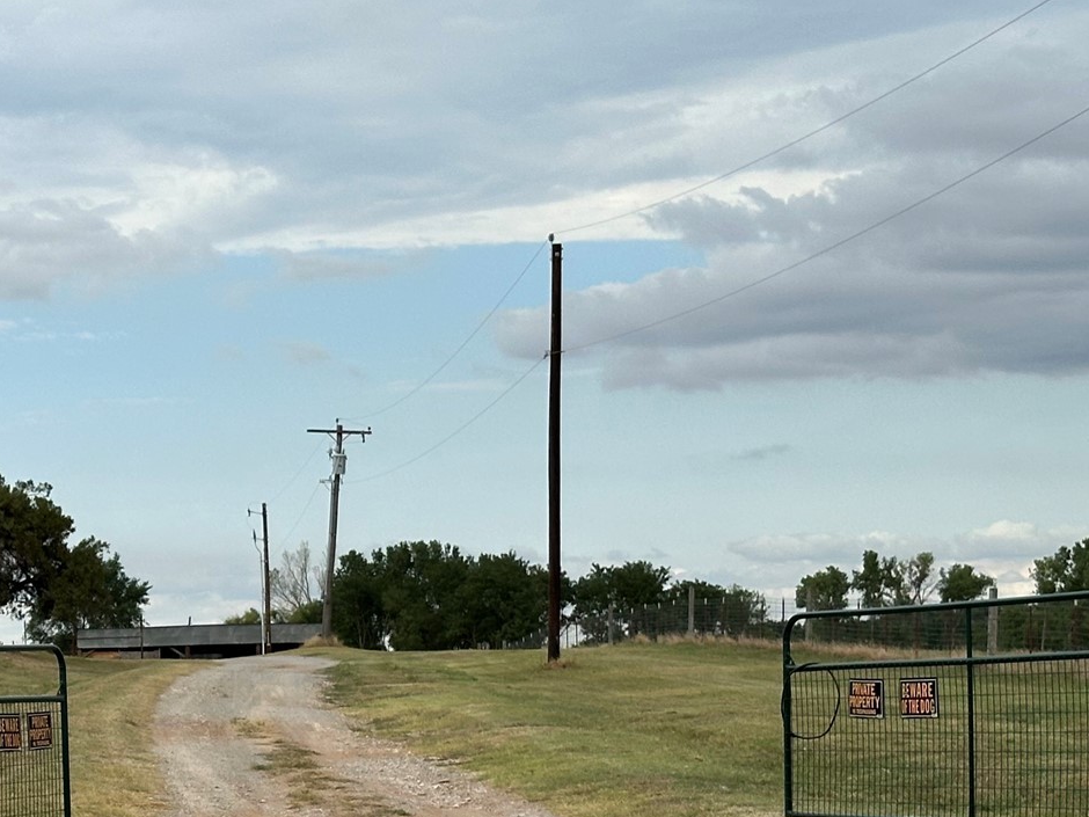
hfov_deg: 19.6
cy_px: 805
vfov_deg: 14.9
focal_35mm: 98
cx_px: 52
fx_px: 3083
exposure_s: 1/3367
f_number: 1.78
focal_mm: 6.86
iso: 64
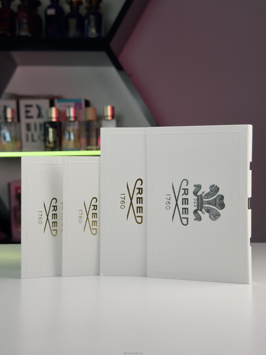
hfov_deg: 30.3
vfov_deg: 39.7
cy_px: 178
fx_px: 492
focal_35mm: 48
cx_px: 133
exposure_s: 1/975
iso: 64
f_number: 1.78
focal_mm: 6.76
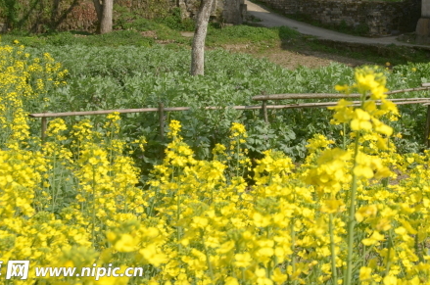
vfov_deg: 15.7
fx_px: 1002
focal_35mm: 84
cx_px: 438
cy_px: -44
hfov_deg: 23.2
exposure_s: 1/350
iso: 160
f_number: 9.5
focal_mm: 24
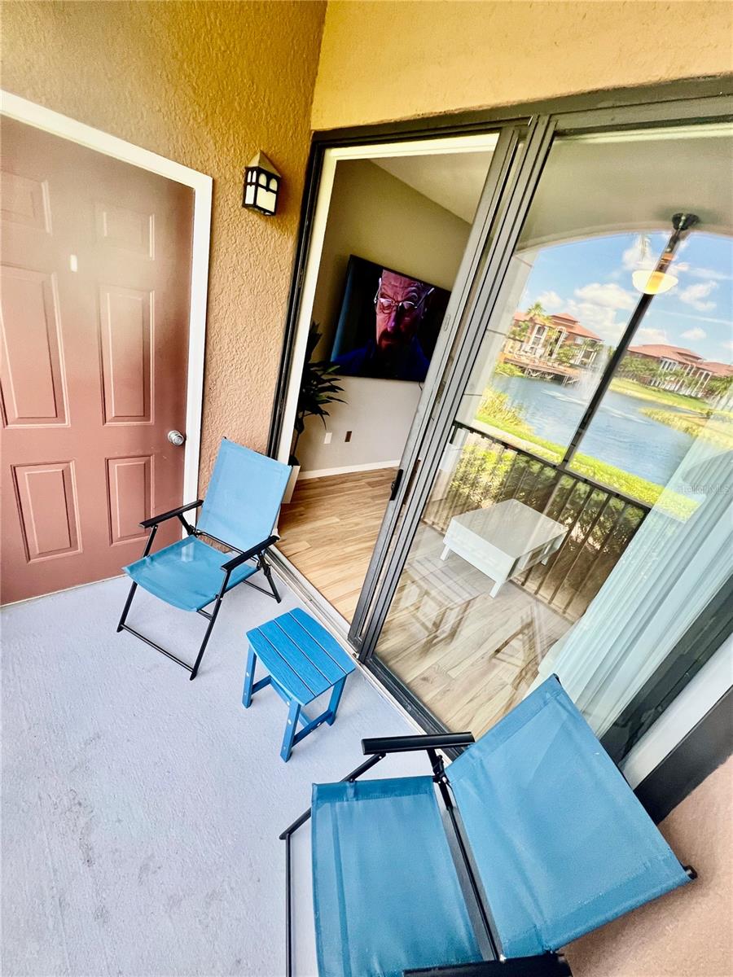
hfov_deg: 89.9
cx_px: 366
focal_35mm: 13
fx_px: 367
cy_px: 488
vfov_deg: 106.2
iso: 125
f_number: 1.8
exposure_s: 1/99
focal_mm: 1.57
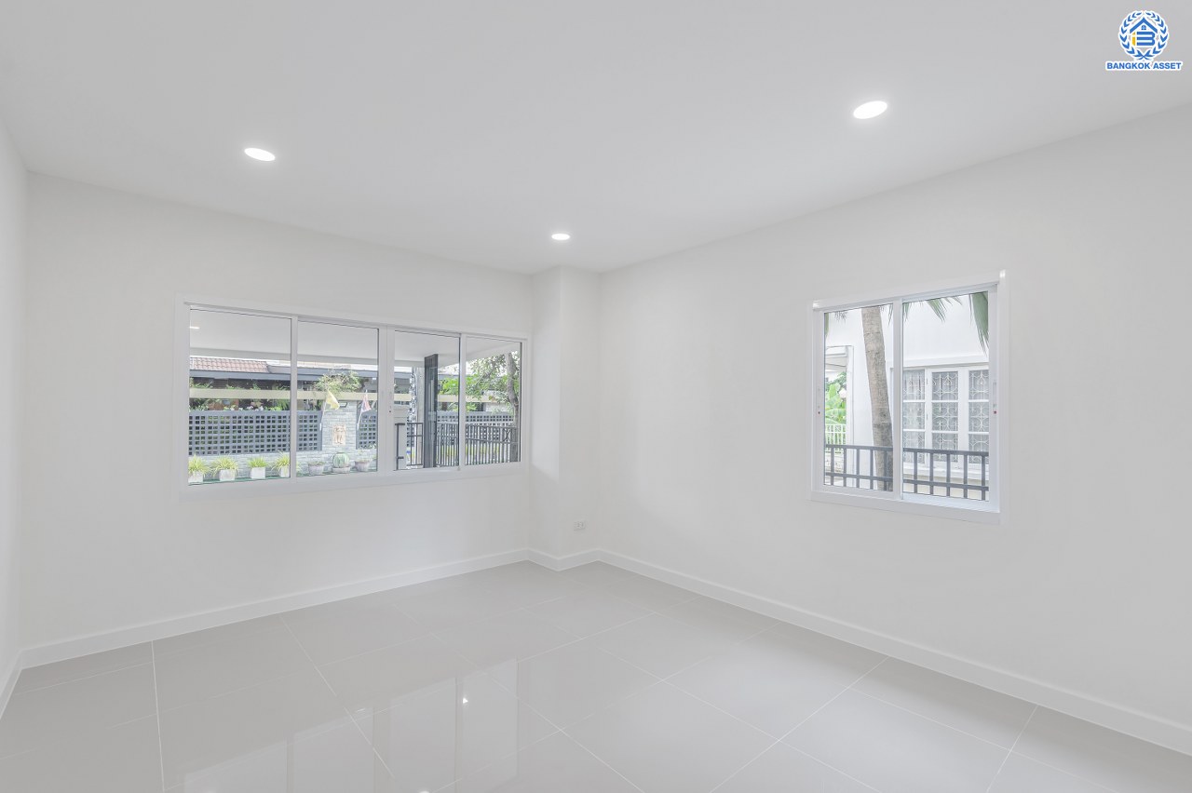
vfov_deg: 72.0
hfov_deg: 95.0
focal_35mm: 16
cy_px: 396
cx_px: 596
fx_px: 546
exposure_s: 1/160
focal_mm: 16.5
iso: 100
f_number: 5.6
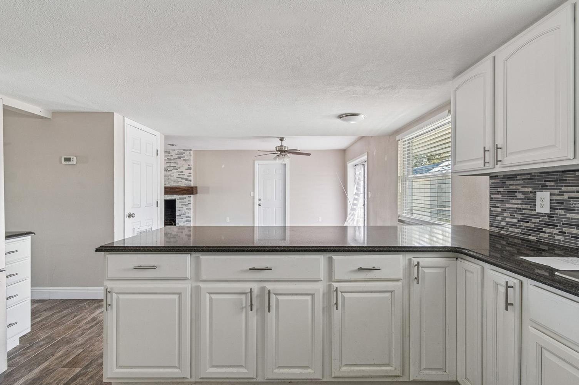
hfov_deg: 96.7
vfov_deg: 73.6
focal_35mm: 16
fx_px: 257
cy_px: 204
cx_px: 296
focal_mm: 10
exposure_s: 1/80
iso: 640
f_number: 7.1
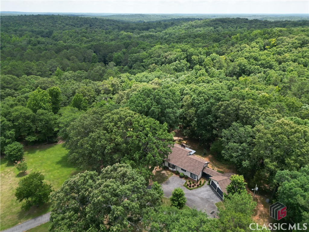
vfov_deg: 56.8
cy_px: 116
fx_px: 214
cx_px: 154
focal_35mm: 24
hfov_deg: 71.6
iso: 150
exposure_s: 1/1600
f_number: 1.7
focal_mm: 6.72
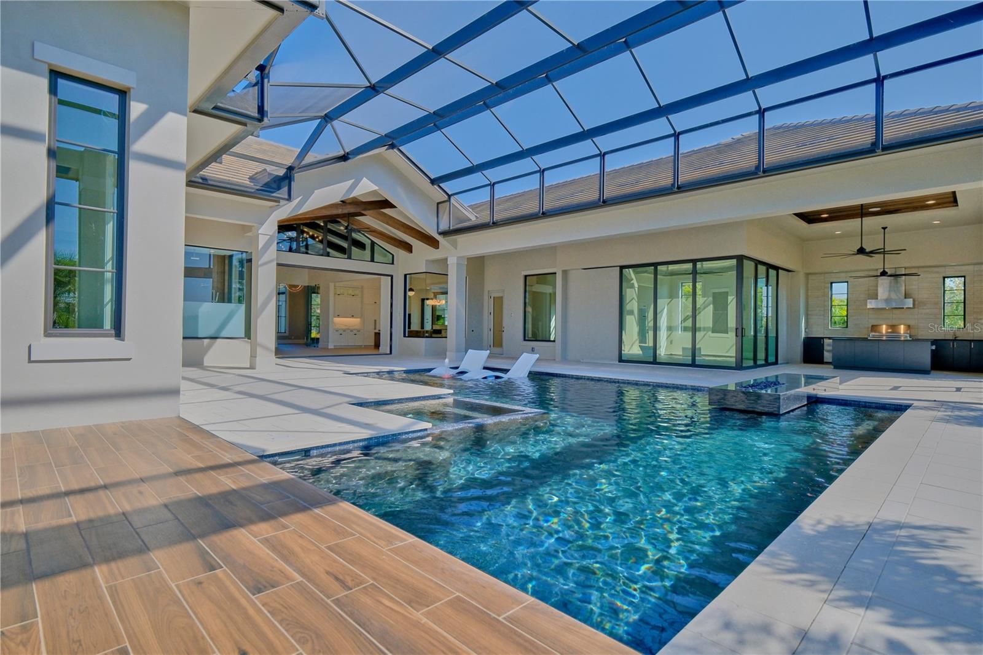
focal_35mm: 17
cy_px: 328
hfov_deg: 93.3
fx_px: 464
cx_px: 492
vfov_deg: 70.4
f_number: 4
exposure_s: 1/1250
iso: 640
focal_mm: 11.2
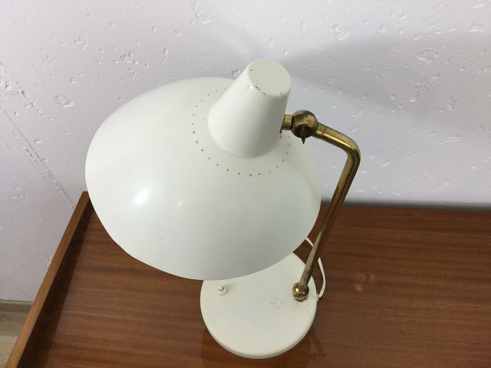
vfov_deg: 45.4
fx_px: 440
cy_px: 184
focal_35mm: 31
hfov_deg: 58.4
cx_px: 246
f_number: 2.4
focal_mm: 3.3
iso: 32
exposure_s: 1/33
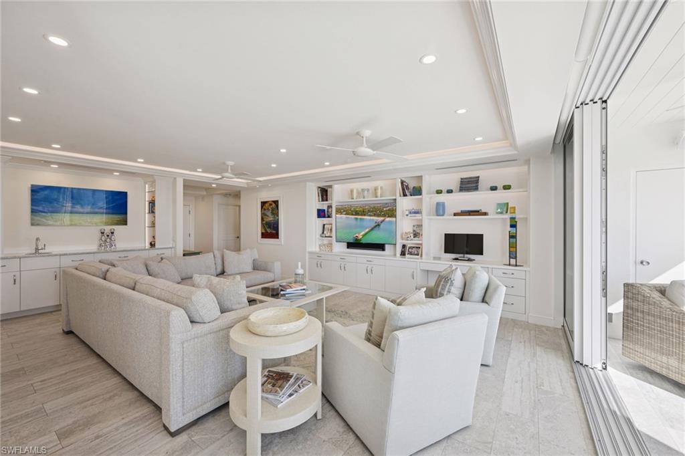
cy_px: 228
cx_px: 342
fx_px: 266
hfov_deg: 104.3
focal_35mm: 14
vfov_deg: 81.2
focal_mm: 14
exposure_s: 1/80
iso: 400
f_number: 9
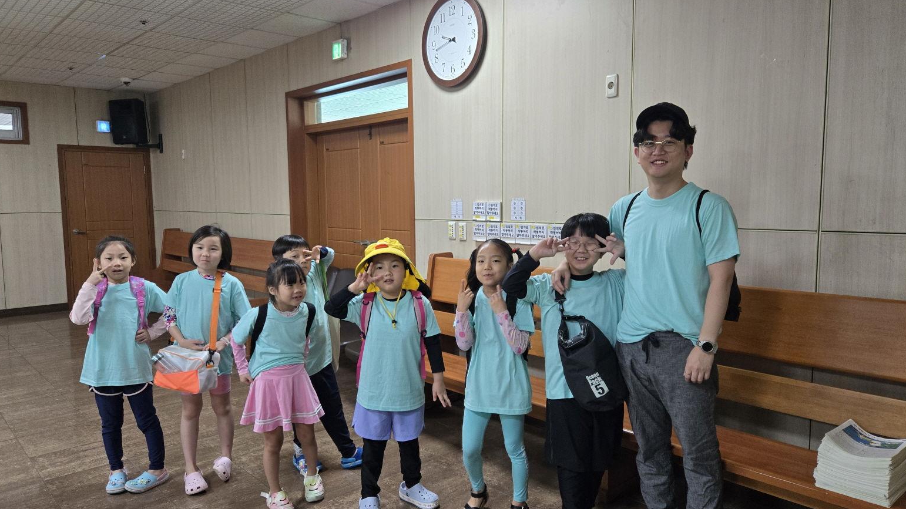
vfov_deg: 44.4
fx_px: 625
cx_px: 453
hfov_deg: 71.9
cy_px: 261
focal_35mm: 26
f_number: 1.8
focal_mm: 5.4
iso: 250
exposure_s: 1/120
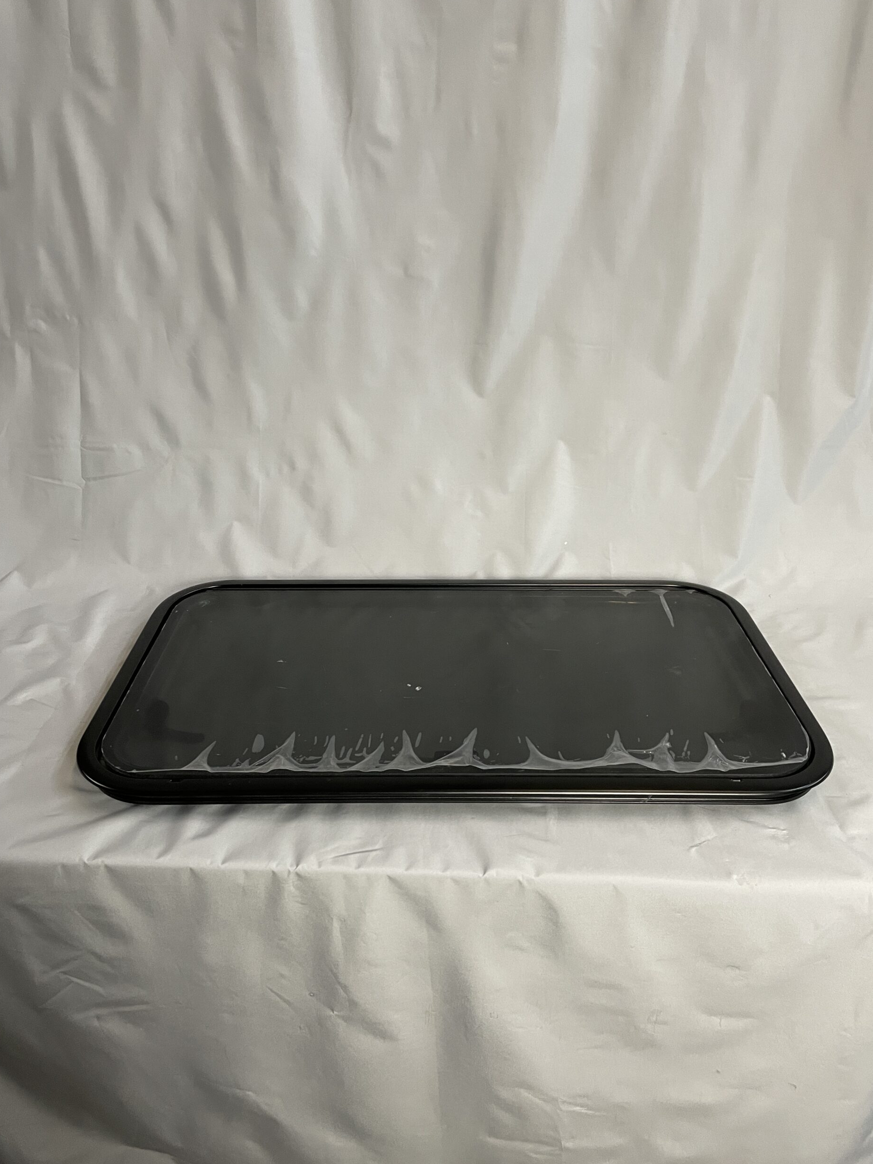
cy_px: 569
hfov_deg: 51.4
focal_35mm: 27
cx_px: 424
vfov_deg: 65.3
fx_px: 908
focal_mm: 4.2
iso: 200
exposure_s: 1/50
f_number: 1.6
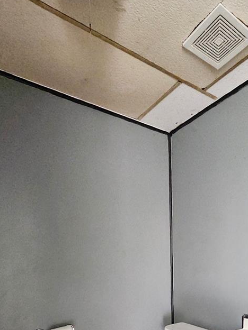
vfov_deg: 60.6
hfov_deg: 53.0
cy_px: 287
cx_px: 178
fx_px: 239
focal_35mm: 25
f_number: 2.2
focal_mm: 2.2
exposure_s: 1/24
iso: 4000
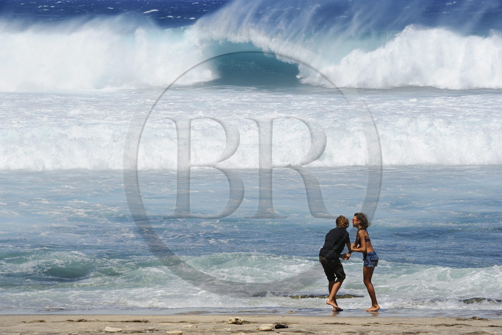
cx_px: 251
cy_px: 168
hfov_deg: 12.8
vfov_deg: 8.6
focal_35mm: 160
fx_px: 2231
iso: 200
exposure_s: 1/320
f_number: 16
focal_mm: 160
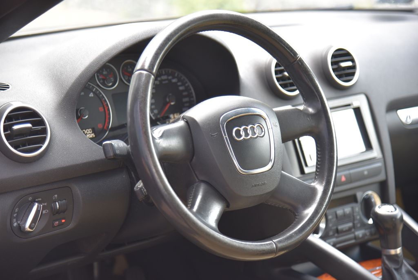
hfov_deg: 22.1
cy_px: 140
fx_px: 1069
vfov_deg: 14.9
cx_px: 209
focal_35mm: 92
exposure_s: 1/40
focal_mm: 92
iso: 500
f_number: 4
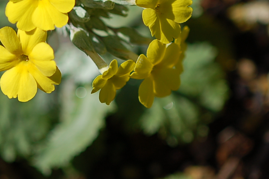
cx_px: 75
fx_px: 2367
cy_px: 19
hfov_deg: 6.5
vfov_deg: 4.3
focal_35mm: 317
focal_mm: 105
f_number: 3.2
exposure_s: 1/4000
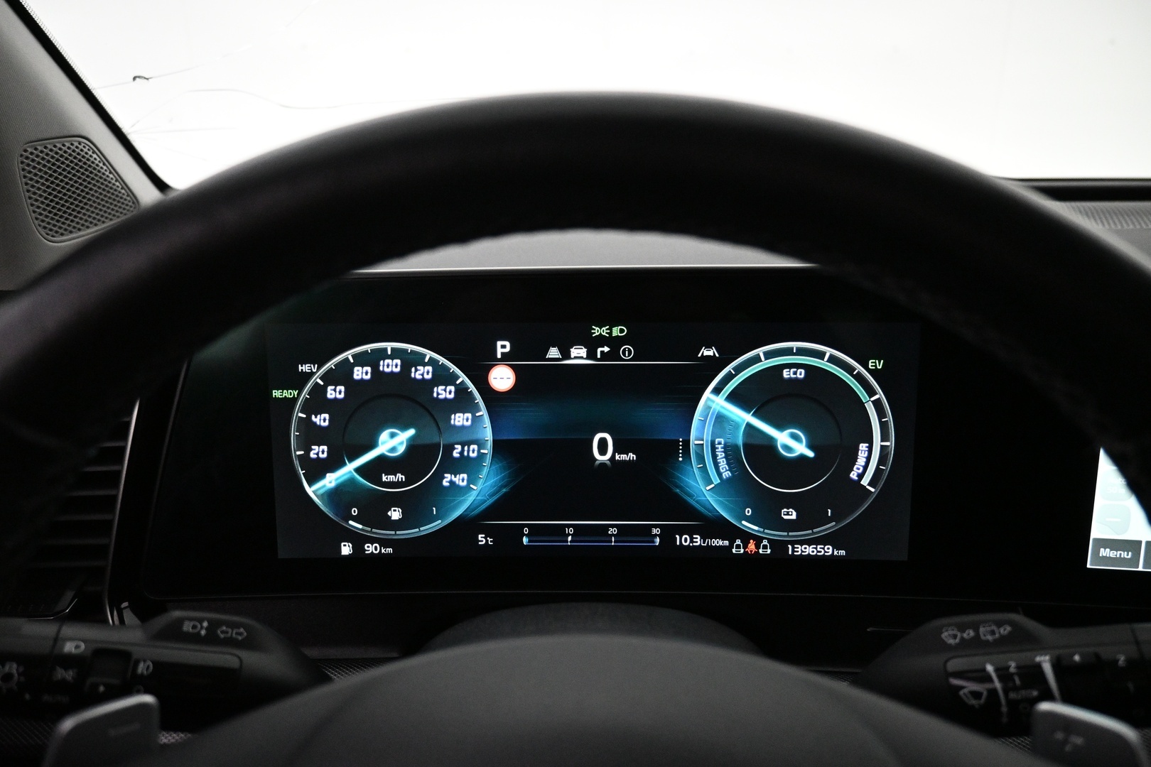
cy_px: 384
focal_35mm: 24
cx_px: 576
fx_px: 767
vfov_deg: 53.1
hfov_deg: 73.7
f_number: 3.5
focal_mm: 16
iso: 4000
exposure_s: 1/125
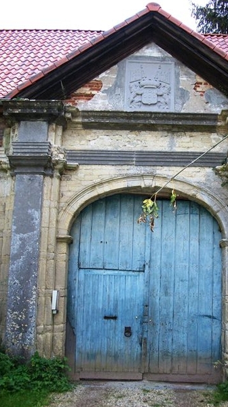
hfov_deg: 33.5
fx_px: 376
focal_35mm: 35
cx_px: 142
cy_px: 204
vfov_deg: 56.6
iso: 113
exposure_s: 1/125
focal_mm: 5.7
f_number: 2.9
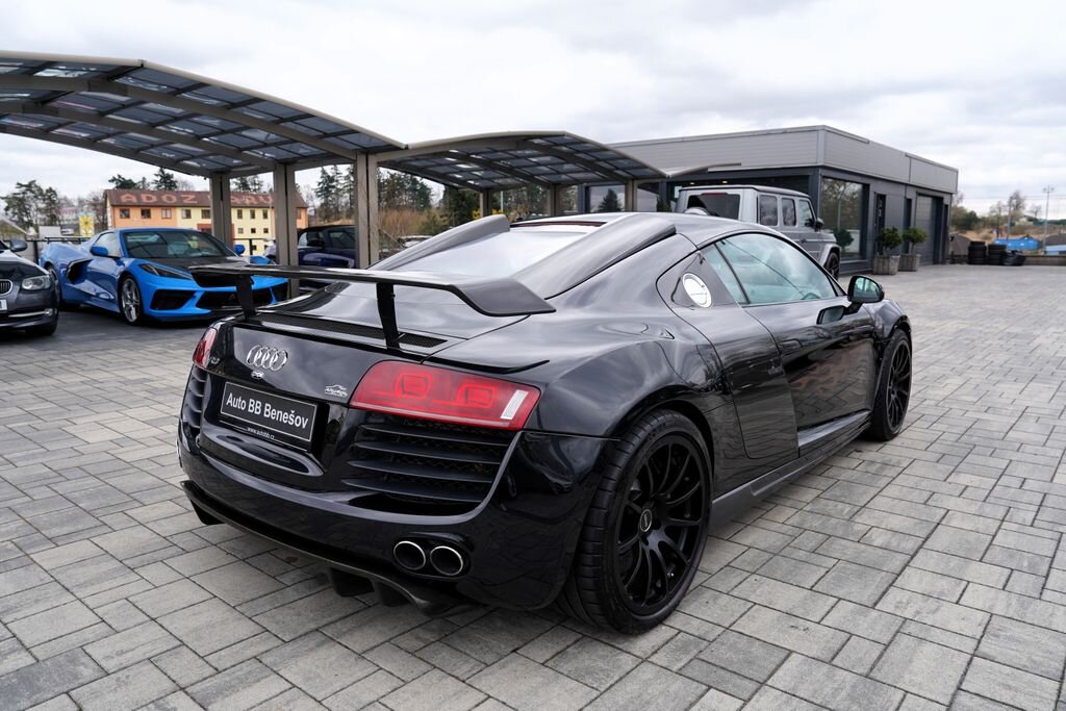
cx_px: 533
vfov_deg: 51.3
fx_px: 740
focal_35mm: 25
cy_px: 356
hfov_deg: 71.5
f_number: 5.6
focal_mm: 25
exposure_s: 1/125
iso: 100
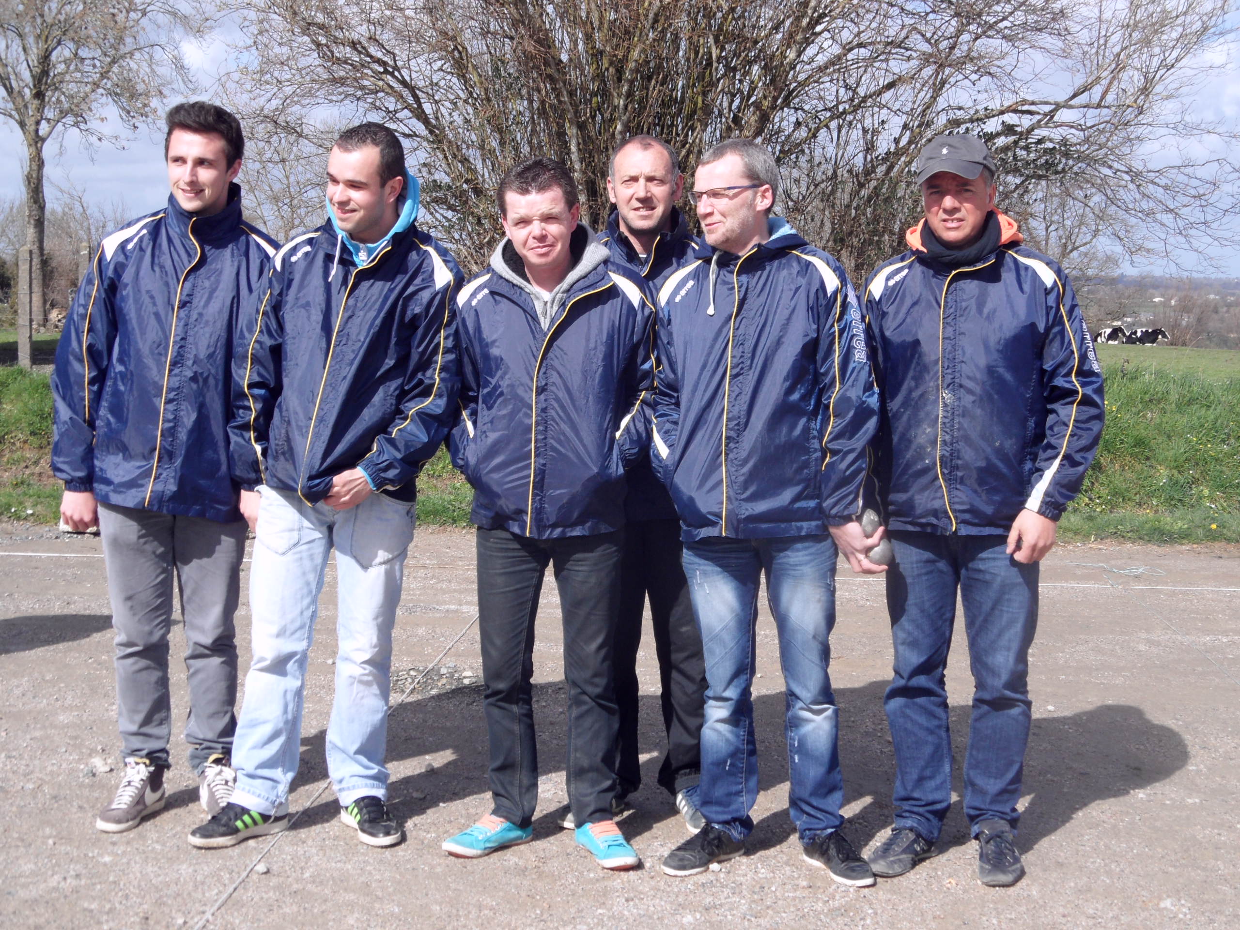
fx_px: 1791
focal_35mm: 50
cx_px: 620
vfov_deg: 29.1
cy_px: 465
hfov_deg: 38.2
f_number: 3.8
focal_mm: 8.2
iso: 80
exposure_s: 1/500
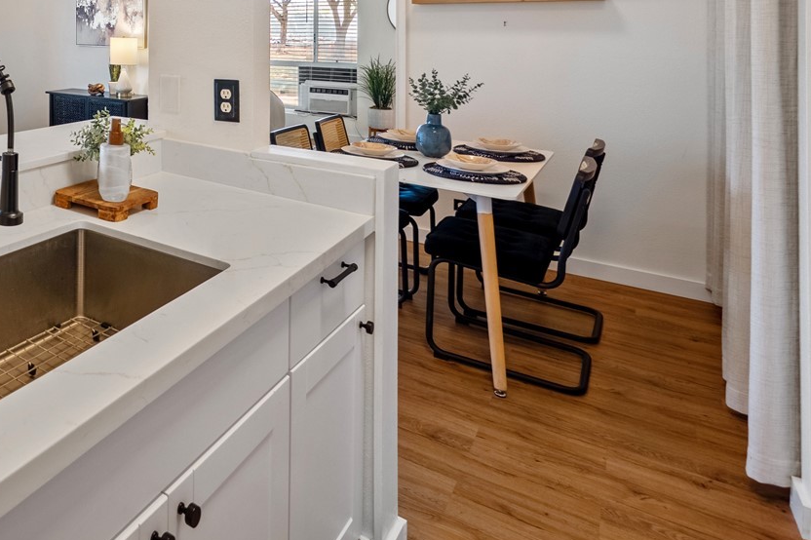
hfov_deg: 54.8
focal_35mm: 28
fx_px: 630
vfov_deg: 41.5
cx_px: 48
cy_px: 23
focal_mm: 7
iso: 320
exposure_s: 1/200
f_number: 4
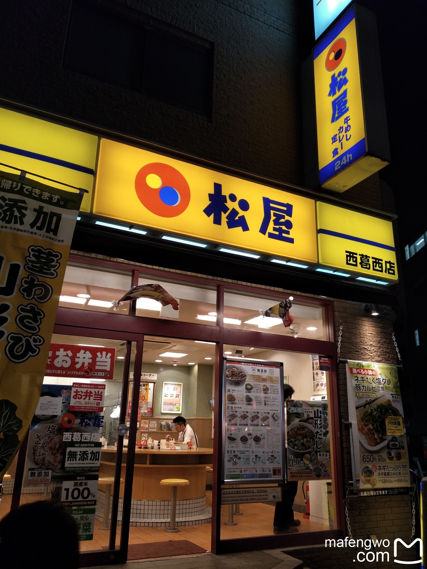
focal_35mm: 24
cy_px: 284
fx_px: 395
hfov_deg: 56.8
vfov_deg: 71.6
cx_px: 214
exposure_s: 1/50
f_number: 1.7
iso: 91
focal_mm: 4.1
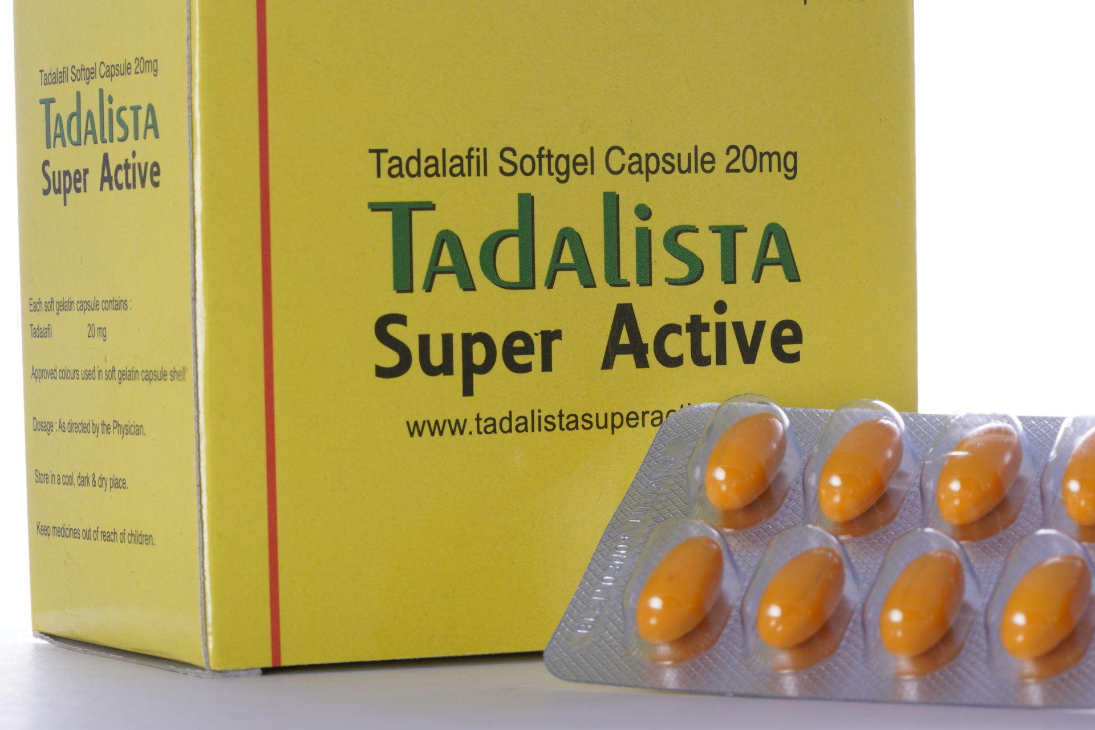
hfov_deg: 17.1
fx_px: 3651
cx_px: 610
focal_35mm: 120
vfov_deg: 11.4
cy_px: 252
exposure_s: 1/10
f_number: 16
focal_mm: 90
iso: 250
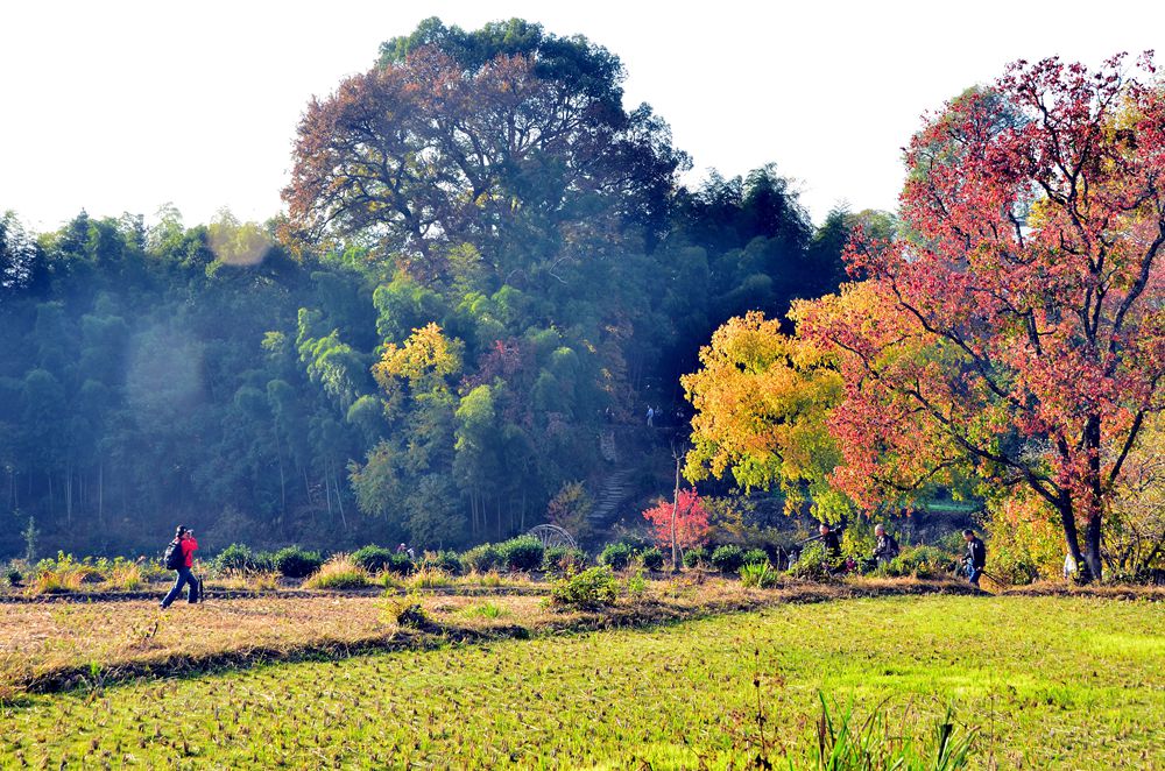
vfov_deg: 20.5
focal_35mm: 66
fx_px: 2131
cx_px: 582
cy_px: 386
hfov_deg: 30.6
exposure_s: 1/40
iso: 200
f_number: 16
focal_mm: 44
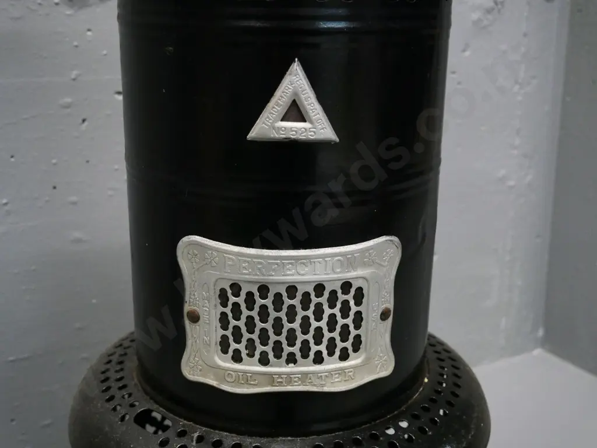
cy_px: 224
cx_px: 298
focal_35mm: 40
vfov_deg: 36.0
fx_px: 690
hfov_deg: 46.8
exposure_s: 1/160
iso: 3200
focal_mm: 20
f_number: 5
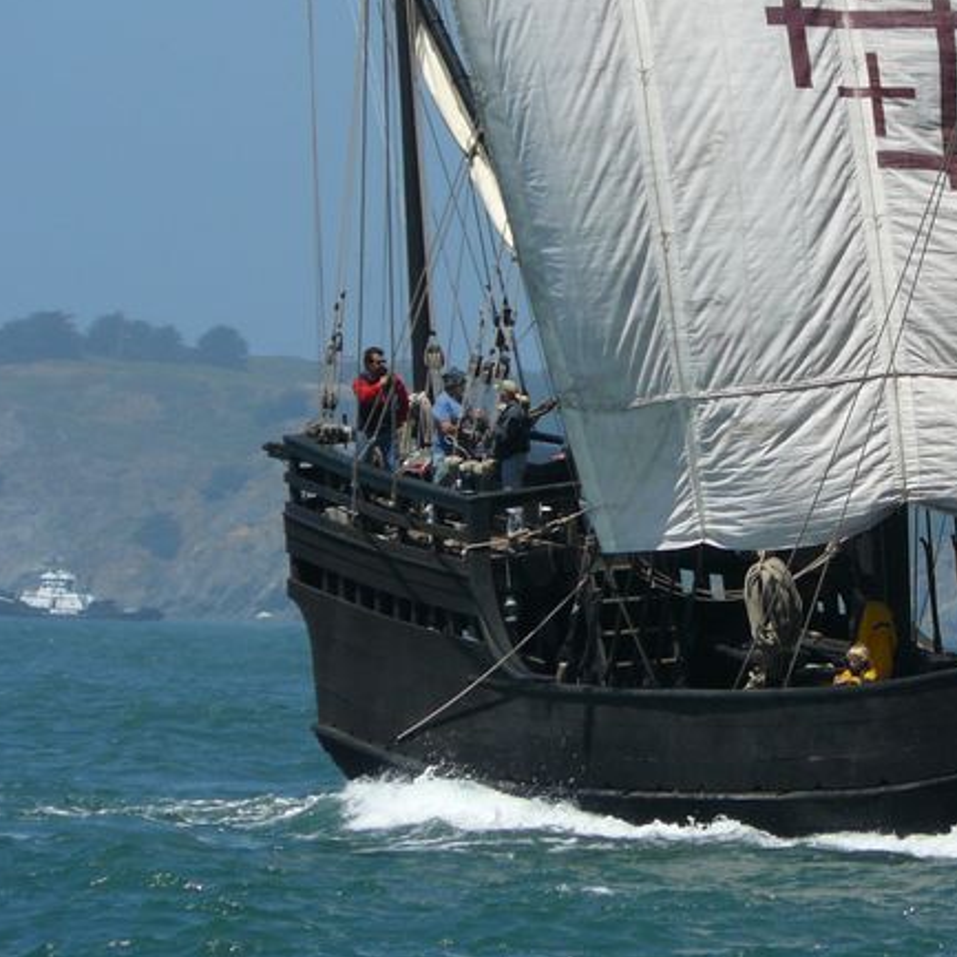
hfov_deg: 3.3
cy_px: 365
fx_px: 16609
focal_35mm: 531
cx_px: 849
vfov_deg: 3.3
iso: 100
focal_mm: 54.2
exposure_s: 1/1000
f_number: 4.5
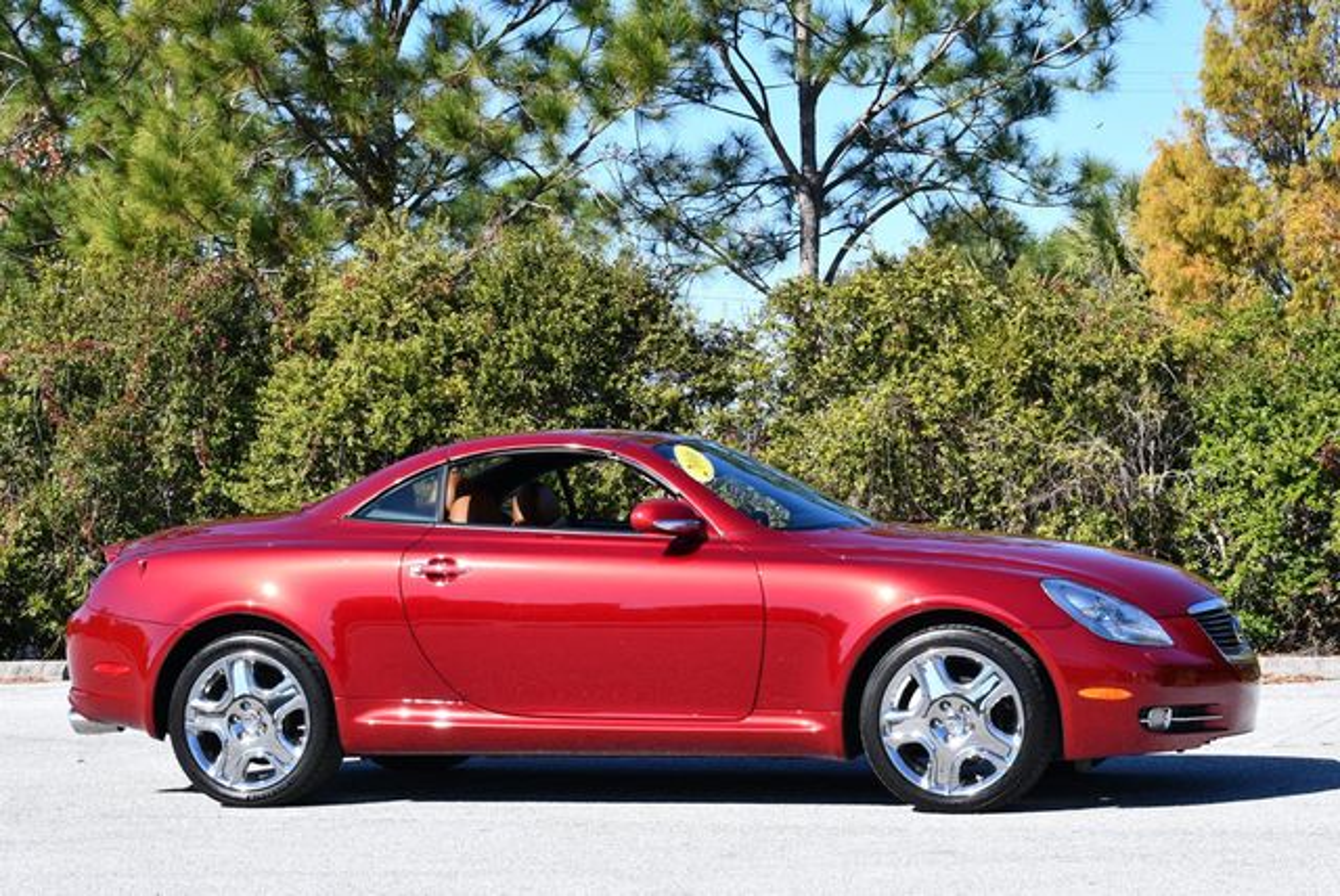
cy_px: 448
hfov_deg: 22.6
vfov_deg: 15.2
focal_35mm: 90
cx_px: 670
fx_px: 3353
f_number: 8
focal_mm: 45
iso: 140
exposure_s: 1/250
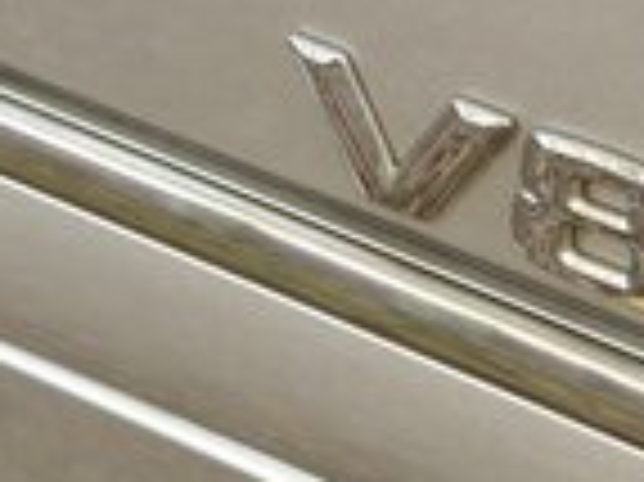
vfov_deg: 11.0
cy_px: 86
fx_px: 2491
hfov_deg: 14.7
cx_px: 459
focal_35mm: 134
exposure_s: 1/146
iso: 50
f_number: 1.78
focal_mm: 6.76
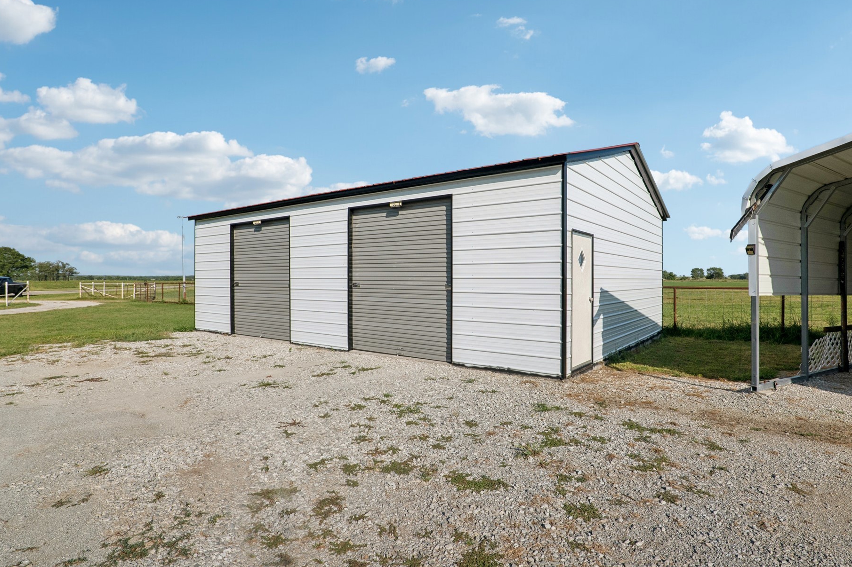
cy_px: 290
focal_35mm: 18
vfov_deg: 67.4
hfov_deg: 89.9
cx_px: 450
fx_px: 426
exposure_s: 1/4000
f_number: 7.1
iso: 640
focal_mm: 16
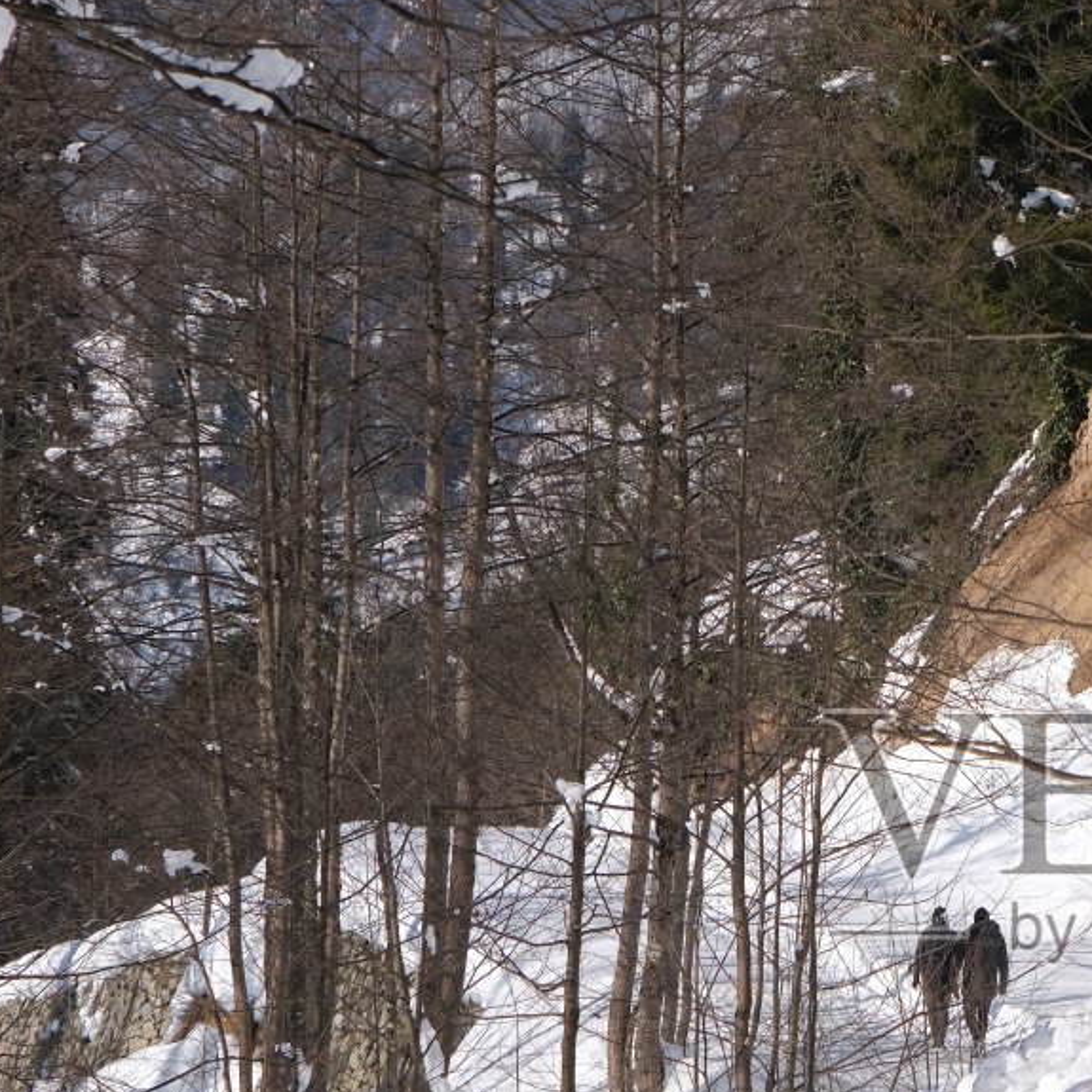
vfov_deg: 6.2
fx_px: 10136
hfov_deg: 6.1
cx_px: 1141
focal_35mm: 284
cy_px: 840
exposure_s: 1/1250
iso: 320
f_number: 6.4
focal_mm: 80
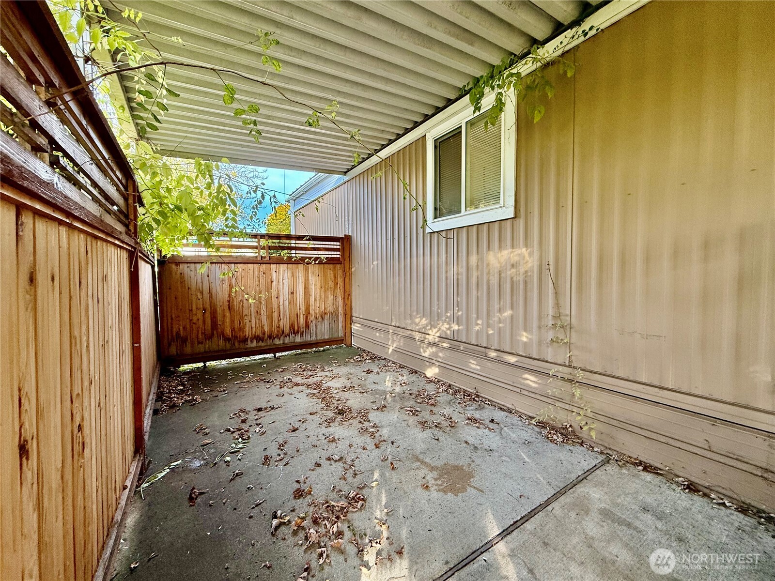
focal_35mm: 14
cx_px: 388
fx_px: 313
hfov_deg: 102.1
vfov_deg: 85.7
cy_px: 290
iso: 125
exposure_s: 1/99
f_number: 2.2
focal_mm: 2.22
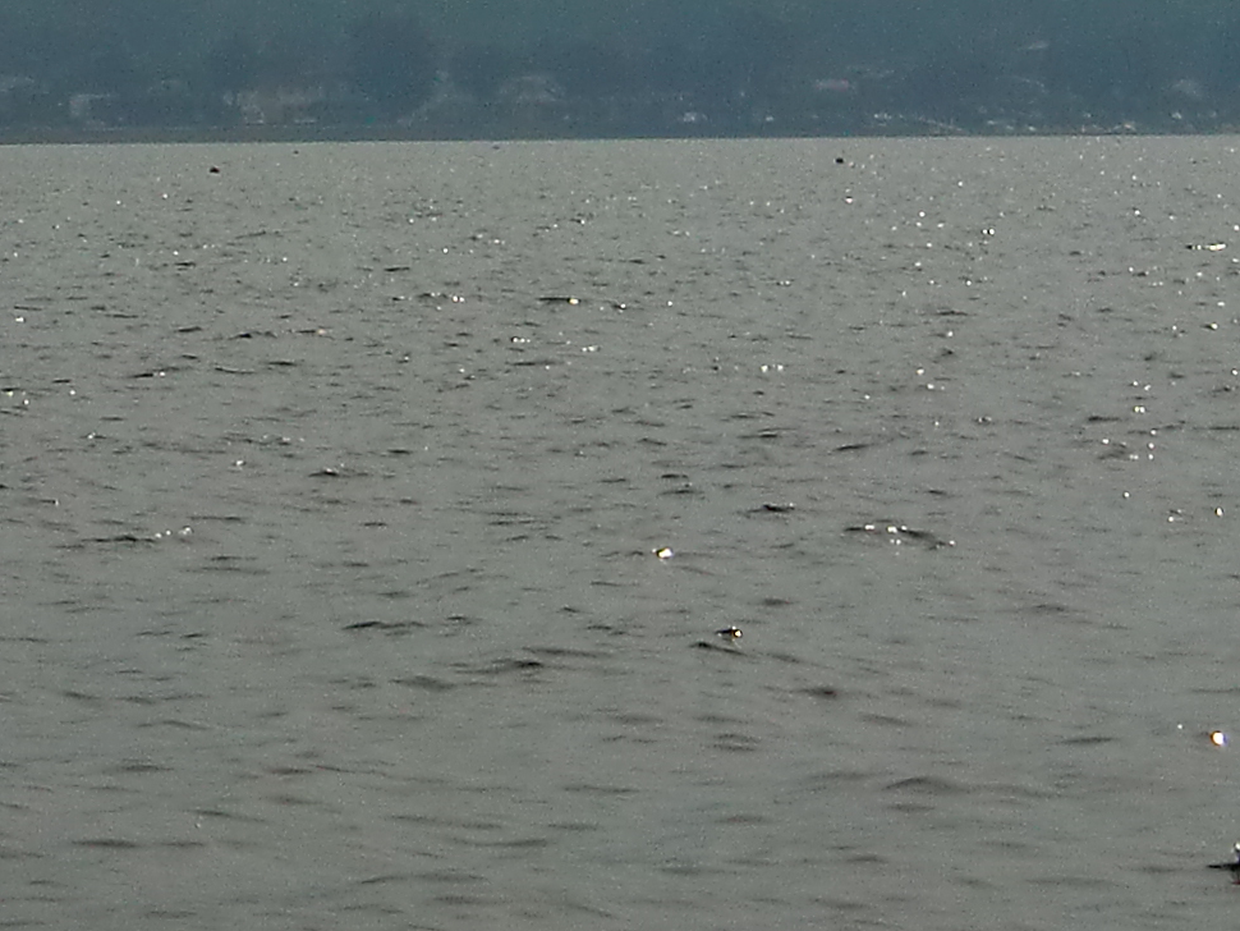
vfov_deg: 5.5
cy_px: -292
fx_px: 9603
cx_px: -1046
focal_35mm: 268
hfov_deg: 7.2
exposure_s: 1/320
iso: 64
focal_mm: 11.6
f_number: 10.1
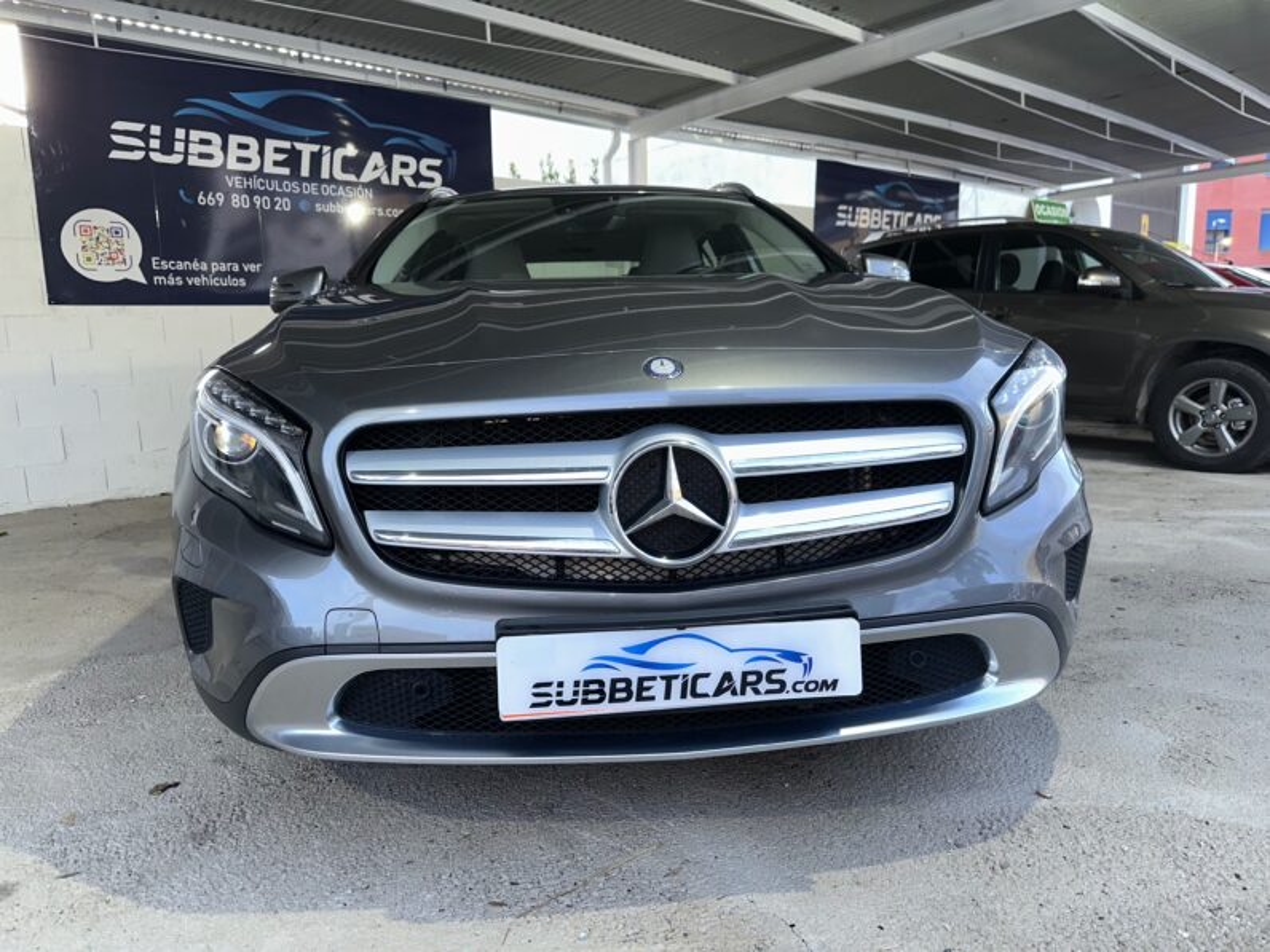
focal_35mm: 24
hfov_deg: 71.6
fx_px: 881
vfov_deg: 56.8
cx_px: 635
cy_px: 476
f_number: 1.78
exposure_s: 1/45
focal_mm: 6.86
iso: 80
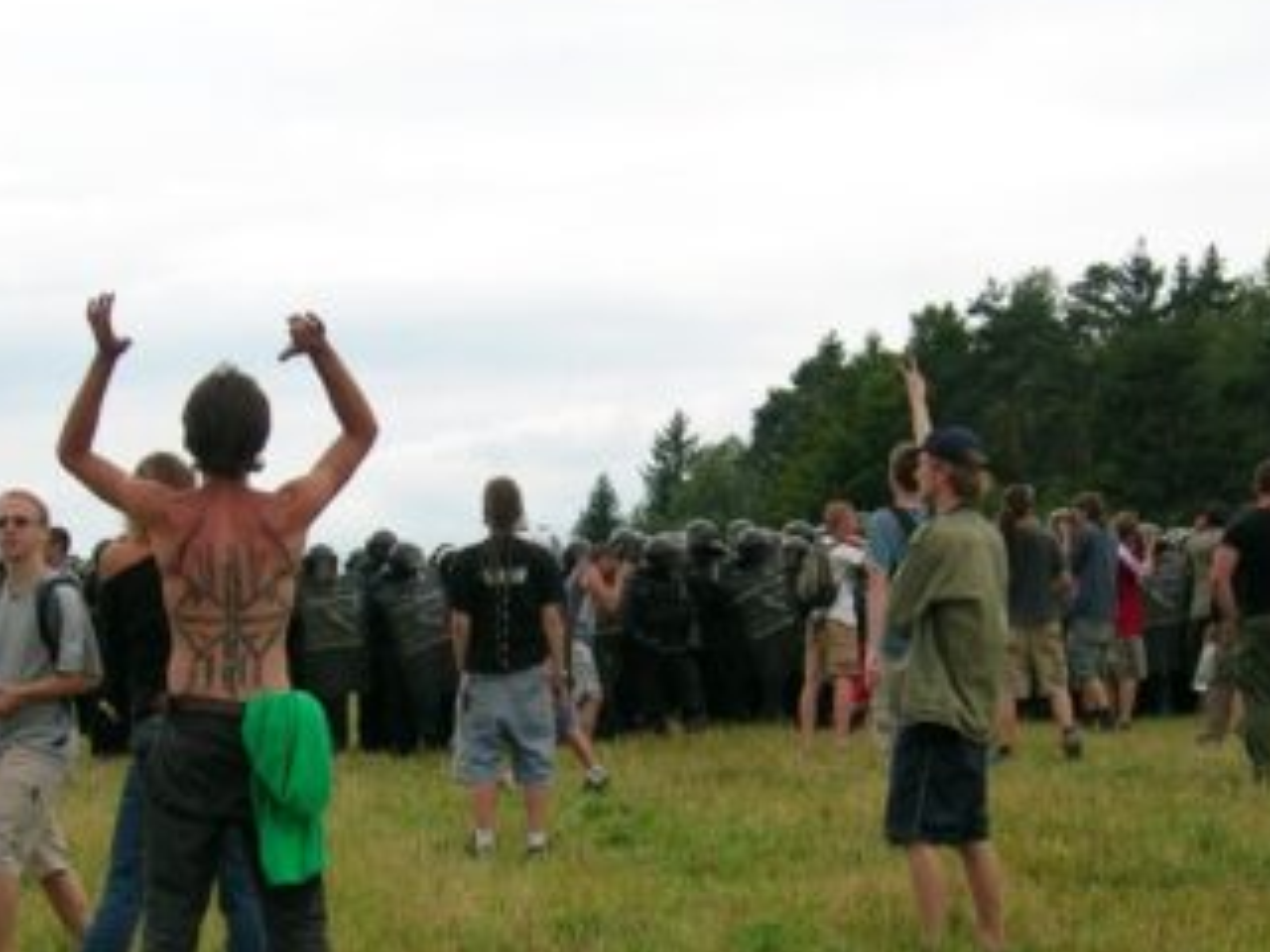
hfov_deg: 21.5
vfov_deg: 16.1
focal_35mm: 91
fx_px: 3339
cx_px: 603
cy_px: 760
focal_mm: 8
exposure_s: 1/389
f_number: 3.2
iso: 50
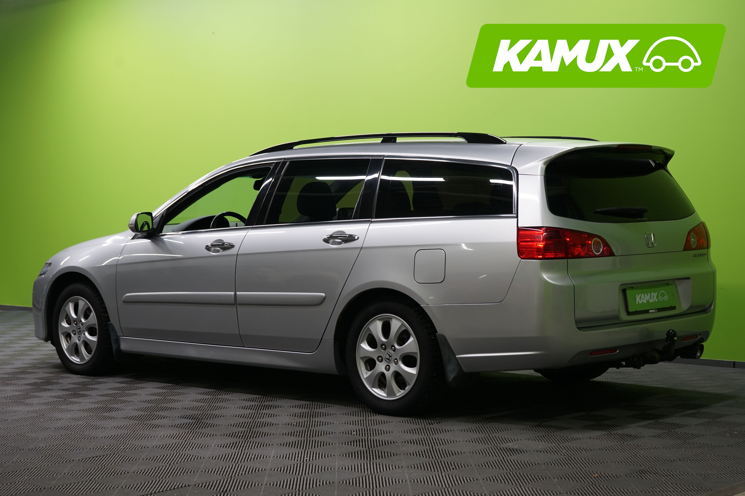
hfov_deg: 31.9
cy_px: 248
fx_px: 1304
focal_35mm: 63
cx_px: 372
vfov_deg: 21.6
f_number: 5.6
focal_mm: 63
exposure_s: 1/50
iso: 500
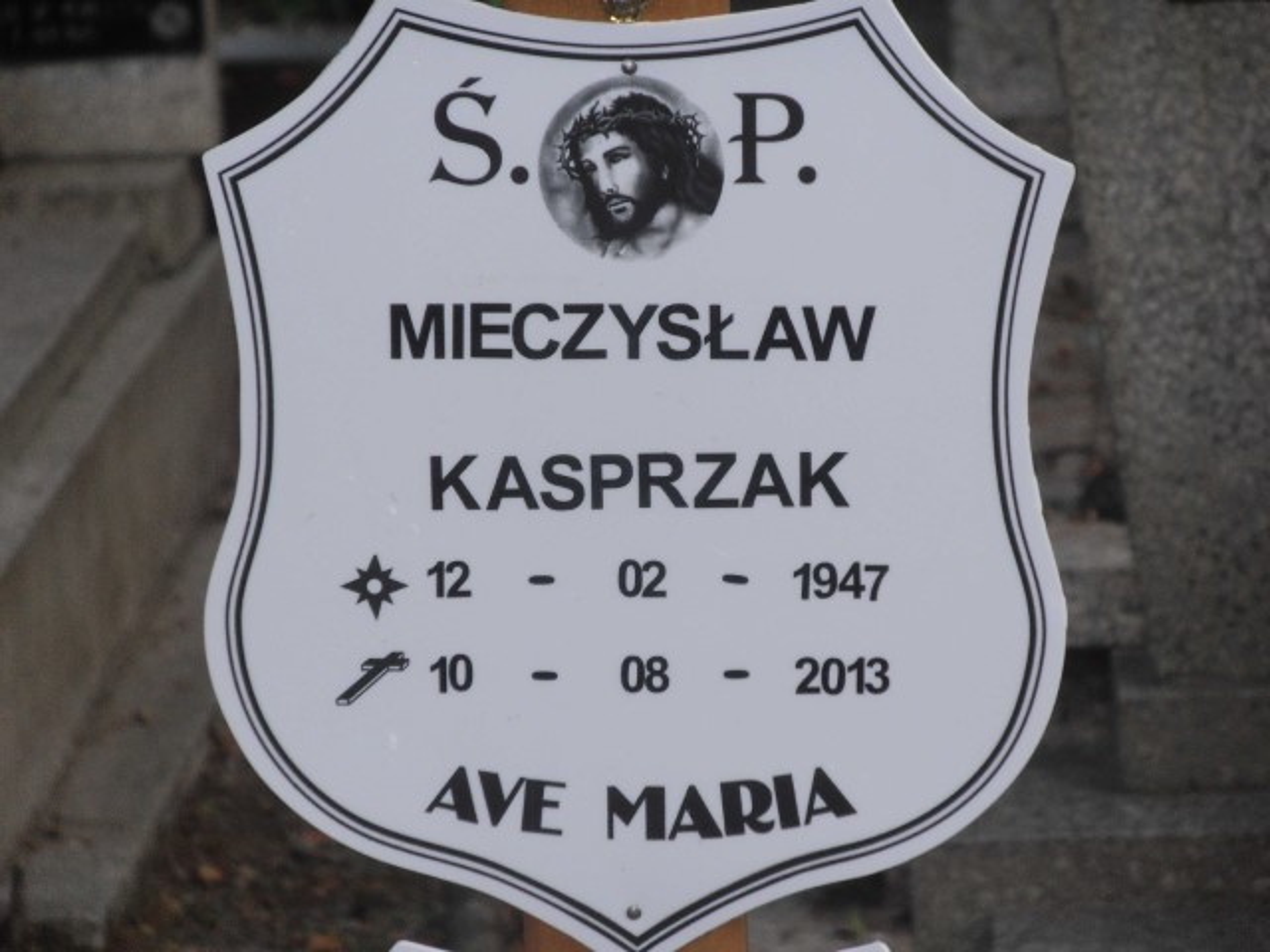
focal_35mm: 240
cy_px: 476
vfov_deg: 6.2
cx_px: 635
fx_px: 8805
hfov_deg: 8.2
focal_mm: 42.54
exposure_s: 1/200
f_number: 5.7
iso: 125
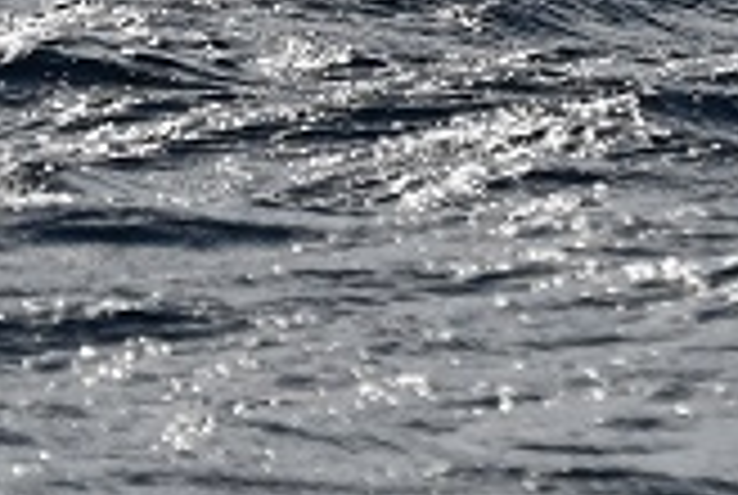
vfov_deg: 0.6
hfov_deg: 1.0
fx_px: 43887
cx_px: 374
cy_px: -178
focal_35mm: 2137
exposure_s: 1/1000
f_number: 5.6
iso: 110
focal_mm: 270
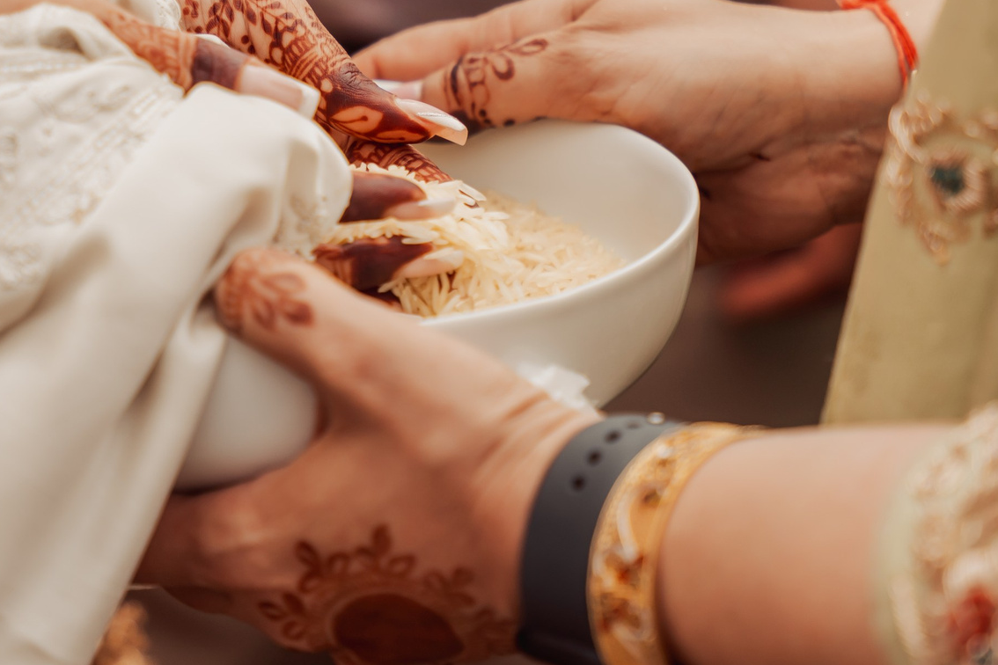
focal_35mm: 158
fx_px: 4380
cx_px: 346
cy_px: 132
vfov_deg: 8.7
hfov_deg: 13.0
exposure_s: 1/2000
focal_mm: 70
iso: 100
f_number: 2.8
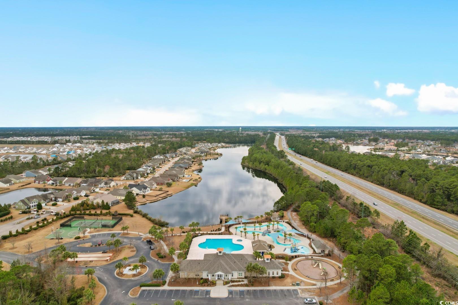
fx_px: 280
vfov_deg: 57.2
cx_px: 229
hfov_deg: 78.6
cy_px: 152
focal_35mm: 22
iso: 100
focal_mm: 8.38
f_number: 2.8
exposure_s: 1/20
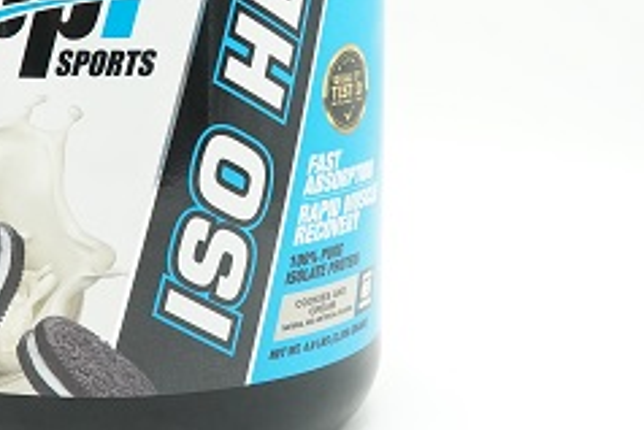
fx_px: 1419
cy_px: 43
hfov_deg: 25.5
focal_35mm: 79
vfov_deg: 17.0
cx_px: 230
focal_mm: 21
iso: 2000
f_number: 5.6
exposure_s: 1/250
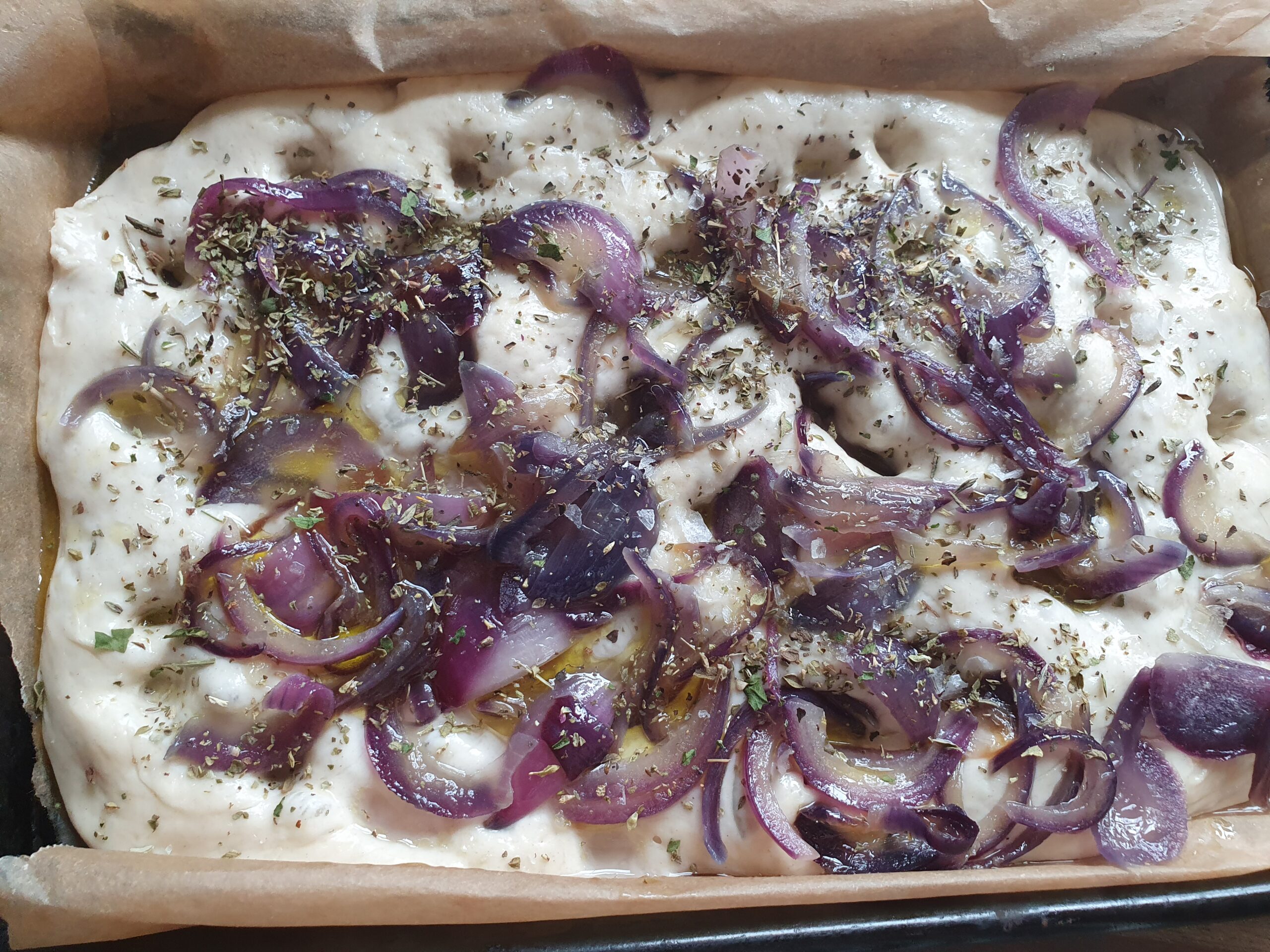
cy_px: 476
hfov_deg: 67.3
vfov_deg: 53.1
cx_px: 635
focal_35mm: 26
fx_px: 954
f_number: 2.4
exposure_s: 1/100
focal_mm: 4.32
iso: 200
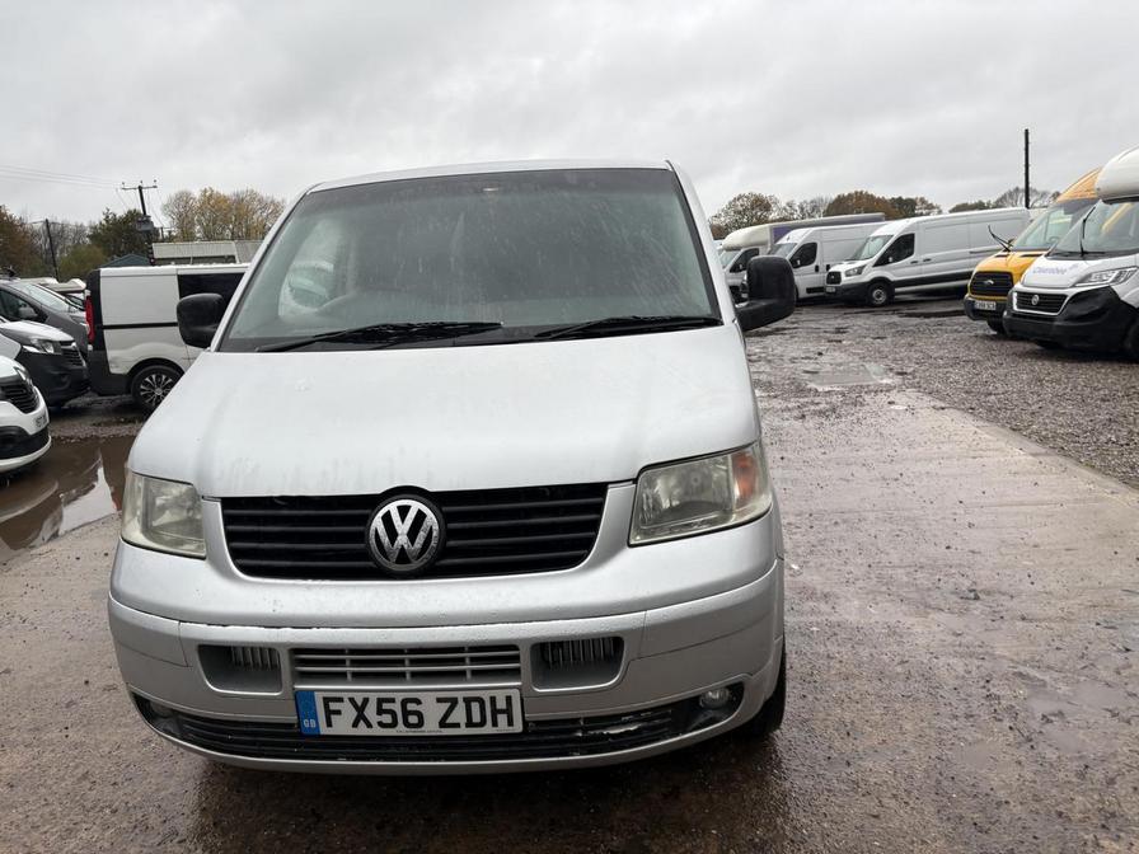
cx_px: 570
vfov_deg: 53.1
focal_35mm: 26
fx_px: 856
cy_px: 427
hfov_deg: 67.3
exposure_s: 1/346
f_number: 1.6
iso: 50
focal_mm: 5.96
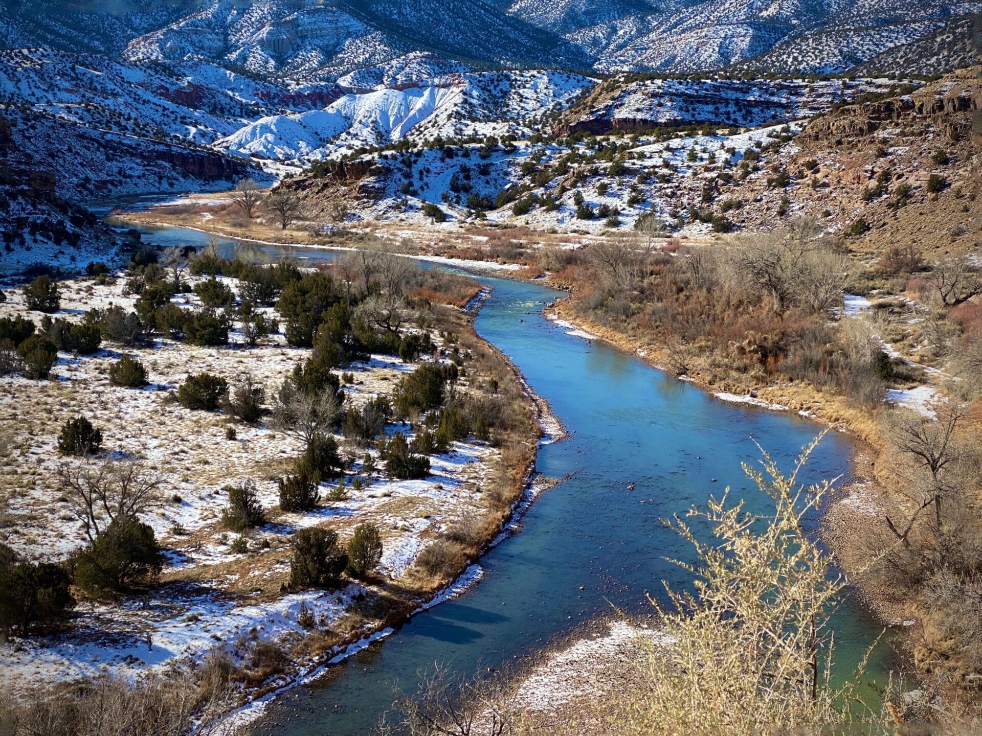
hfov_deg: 36.8
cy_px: 368
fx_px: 1475
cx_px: 491
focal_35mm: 52
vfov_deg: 28.0
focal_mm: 6
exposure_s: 1/1295
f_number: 2
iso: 20
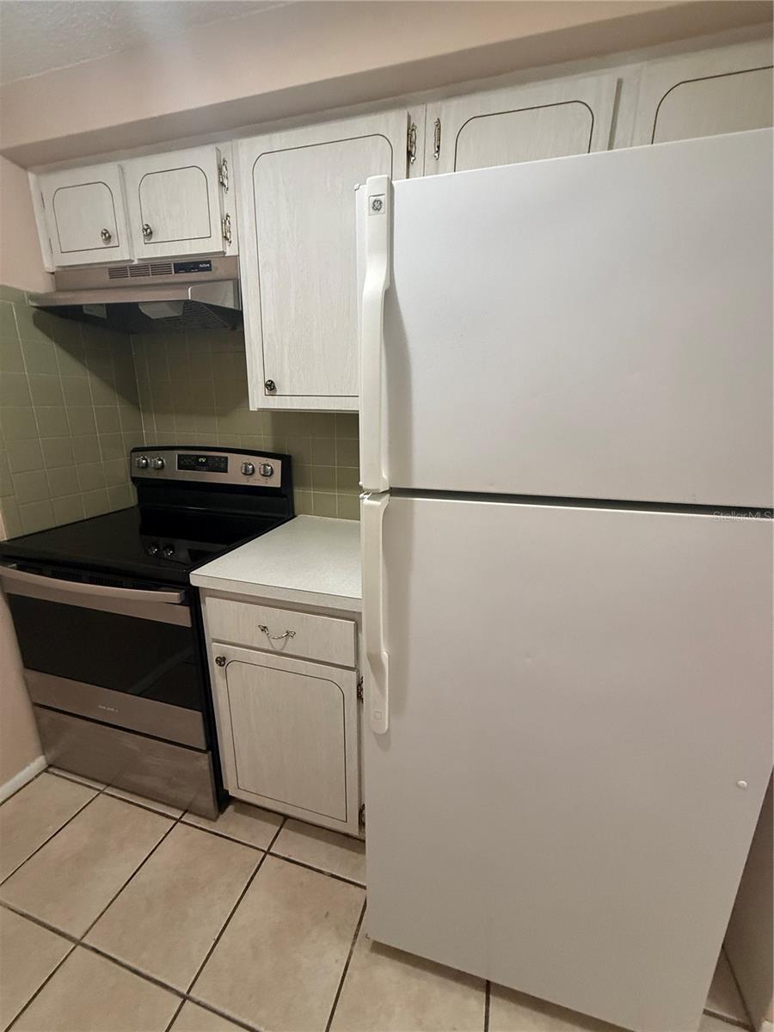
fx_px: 417
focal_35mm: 14
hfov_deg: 85.7
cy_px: 516
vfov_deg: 102.1
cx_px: 387
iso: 400
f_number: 2.2
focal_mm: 2.22
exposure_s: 1/60
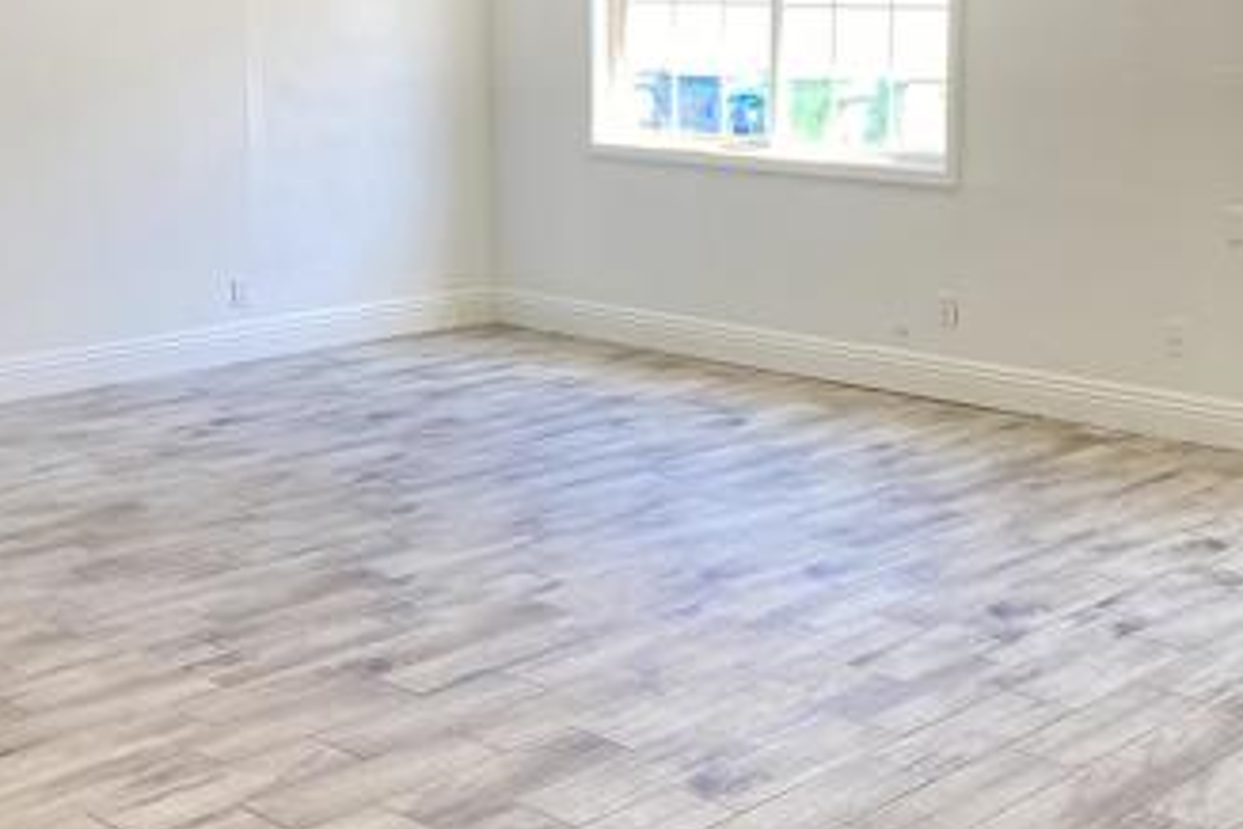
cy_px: 240
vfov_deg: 23.6
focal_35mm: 57
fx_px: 1968
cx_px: 756
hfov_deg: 34.9
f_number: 1.8
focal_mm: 3.99
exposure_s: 1/120
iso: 50
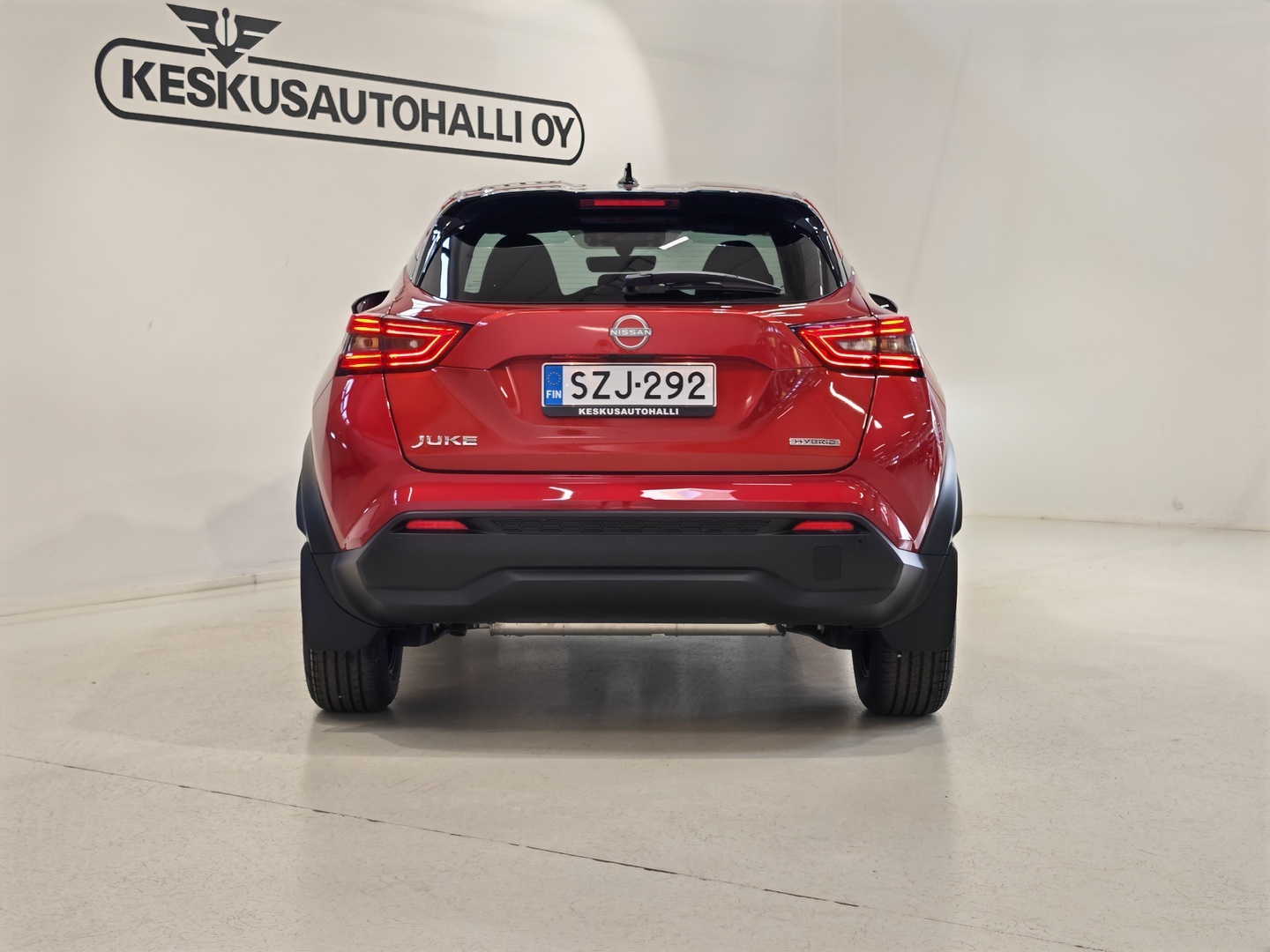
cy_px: 476
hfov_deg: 32.7
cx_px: 635
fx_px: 2165
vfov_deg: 24.8
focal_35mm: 59
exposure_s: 1/100
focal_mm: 5.4
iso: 100
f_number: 1.6
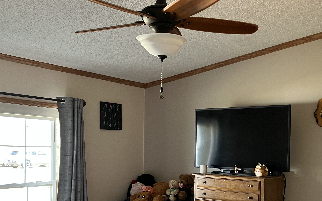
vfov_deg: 27.9
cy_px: 168
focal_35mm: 45
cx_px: 208
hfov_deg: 43.9
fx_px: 395
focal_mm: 3.99
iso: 80
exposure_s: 1/65
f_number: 1.8
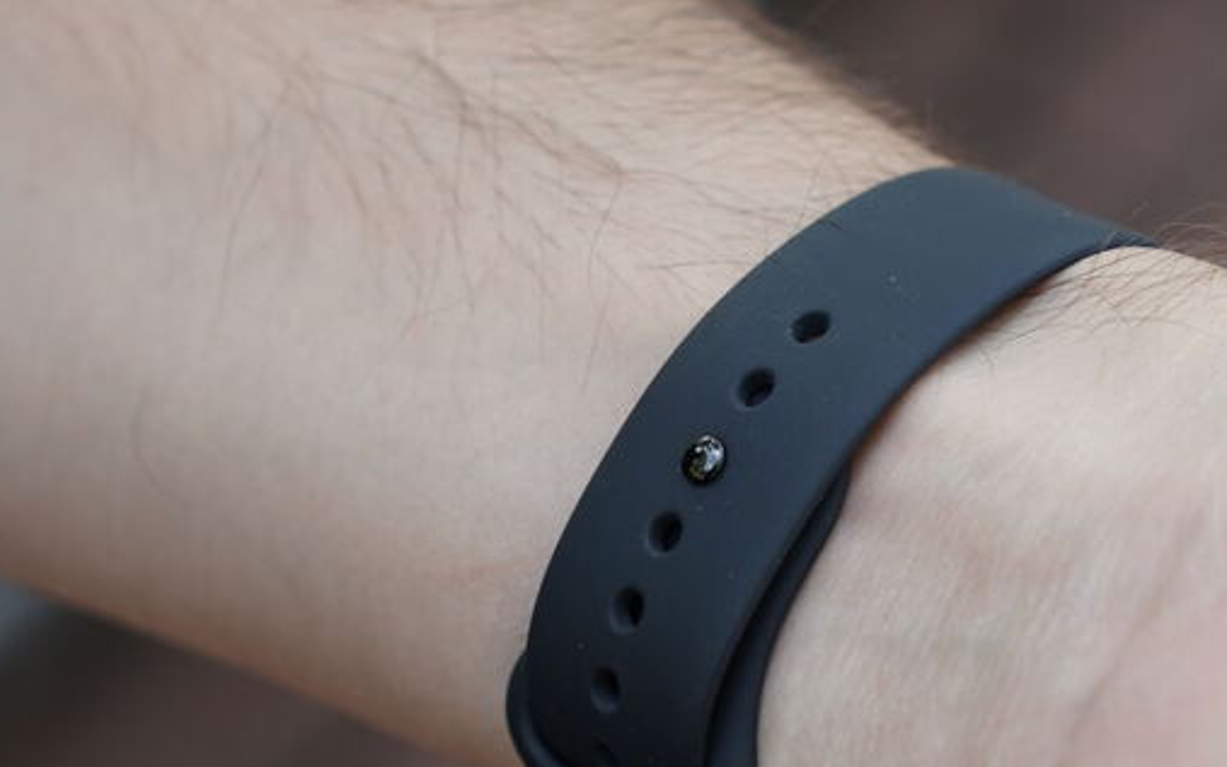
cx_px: 745
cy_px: 520
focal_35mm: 135
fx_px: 4515
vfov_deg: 9.7
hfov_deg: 15.5
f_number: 5.6
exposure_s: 1/250
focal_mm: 70
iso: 400
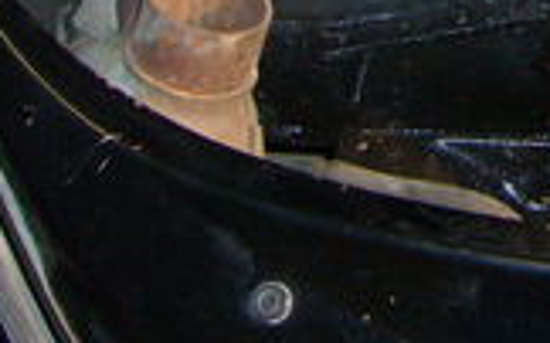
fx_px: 2202
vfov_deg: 8.2
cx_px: 856
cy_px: -469
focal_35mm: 147
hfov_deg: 13.3
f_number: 2.8
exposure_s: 1/30
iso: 160
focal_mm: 5.8
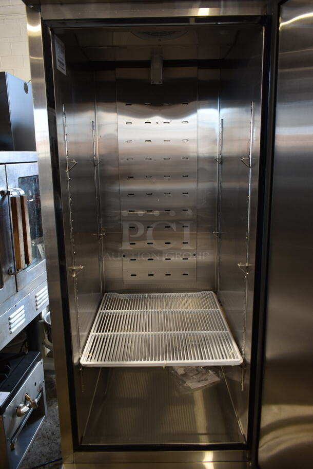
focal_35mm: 27
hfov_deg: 48.0
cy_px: 234
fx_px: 352
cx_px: 156
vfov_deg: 67.3
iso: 500
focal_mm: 18
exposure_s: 1/30
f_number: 3.5
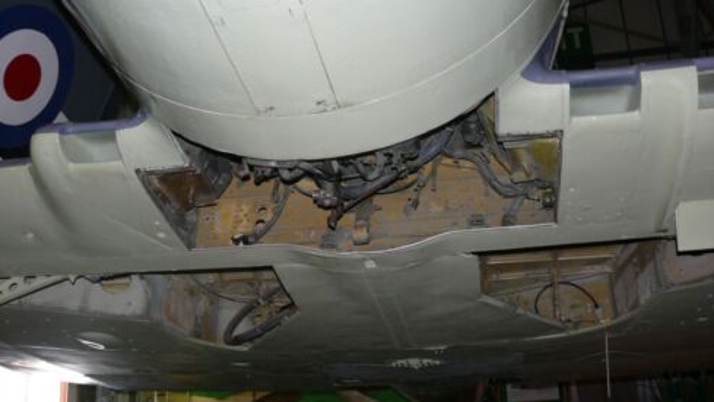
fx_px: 738
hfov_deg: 51.6
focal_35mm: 39
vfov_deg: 30.4
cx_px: 350
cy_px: 181
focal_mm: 7.4
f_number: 2.8
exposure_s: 1/30
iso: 100
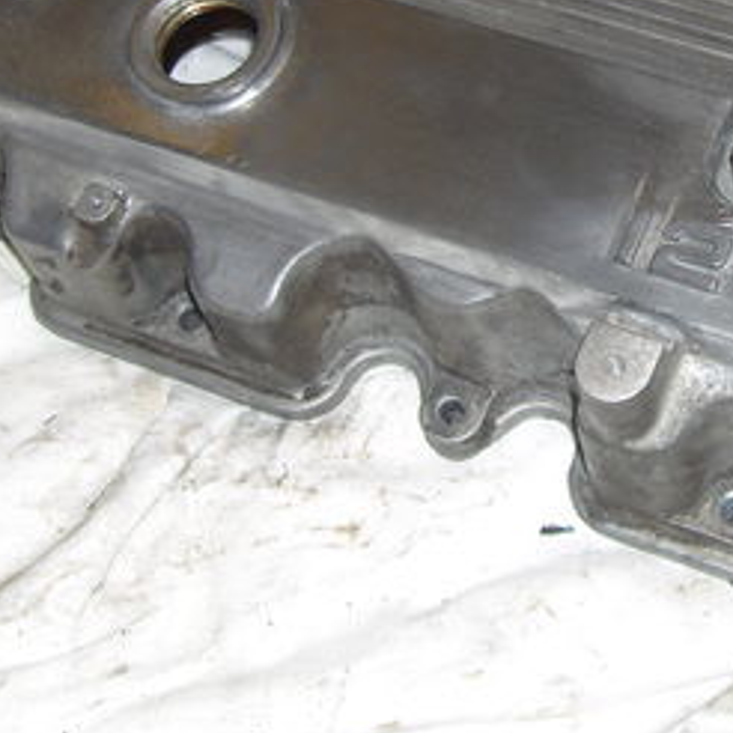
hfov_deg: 20.3
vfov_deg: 20.2
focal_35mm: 85
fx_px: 2036
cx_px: 513
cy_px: 149
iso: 80
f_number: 2.8
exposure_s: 1/40
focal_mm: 6.2
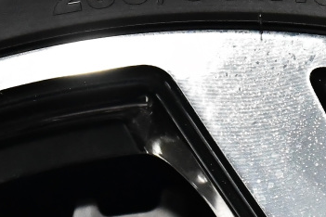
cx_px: 277
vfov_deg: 7.1
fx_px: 1757
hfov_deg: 10.6
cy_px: 18
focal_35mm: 194
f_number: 9
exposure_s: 1/125
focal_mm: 50
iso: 6400
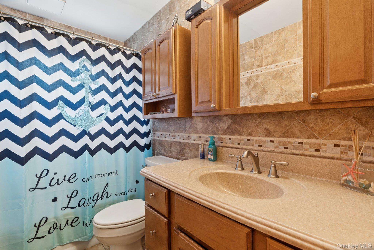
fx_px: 177
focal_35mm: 17
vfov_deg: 70.4
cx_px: 187
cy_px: 125
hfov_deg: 93.3
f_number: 9
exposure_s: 1/5
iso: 400
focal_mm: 17
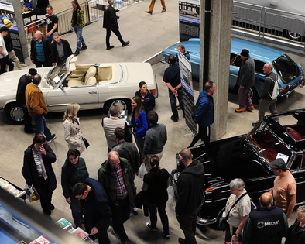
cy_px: 108
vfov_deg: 30.2
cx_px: 202
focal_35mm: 50
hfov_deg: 37.0
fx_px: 451
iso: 1600
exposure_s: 1/80
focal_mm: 35
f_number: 4
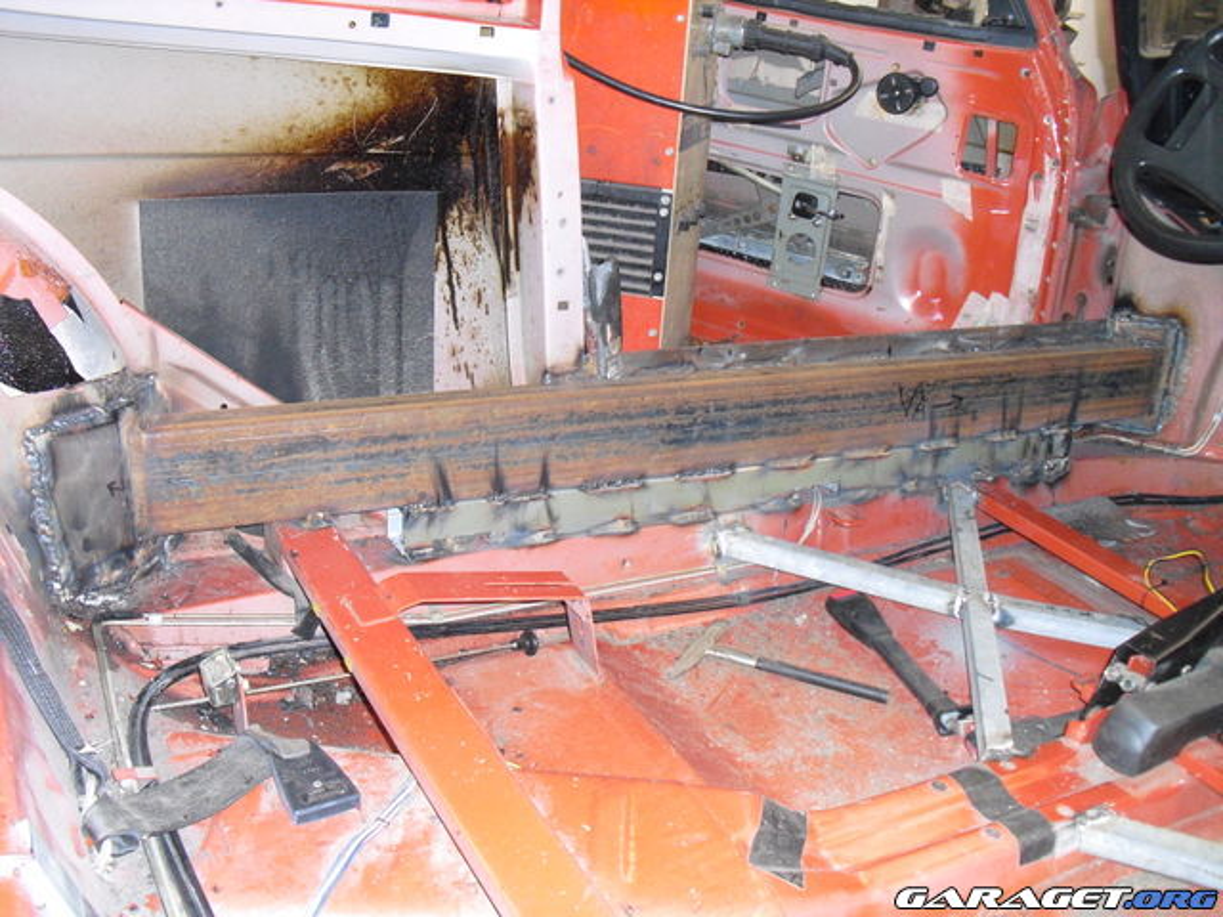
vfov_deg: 39.7
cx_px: 612
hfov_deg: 51.4
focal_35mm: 36
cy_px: 458
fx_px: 1272
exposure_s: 1/60
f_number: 3.1
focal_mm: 6.3
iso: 400
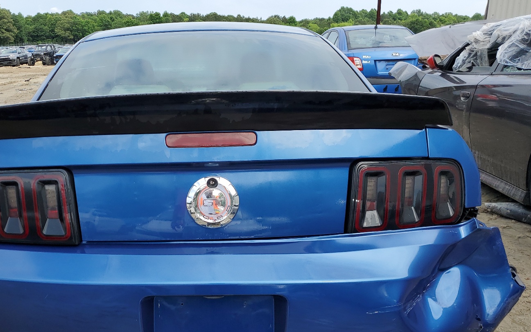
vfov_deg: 37.0
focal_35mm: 34
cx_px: 210
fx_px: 492
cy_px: 217
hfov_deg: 56.2
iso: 50
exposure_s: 1/1667
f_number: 1.5
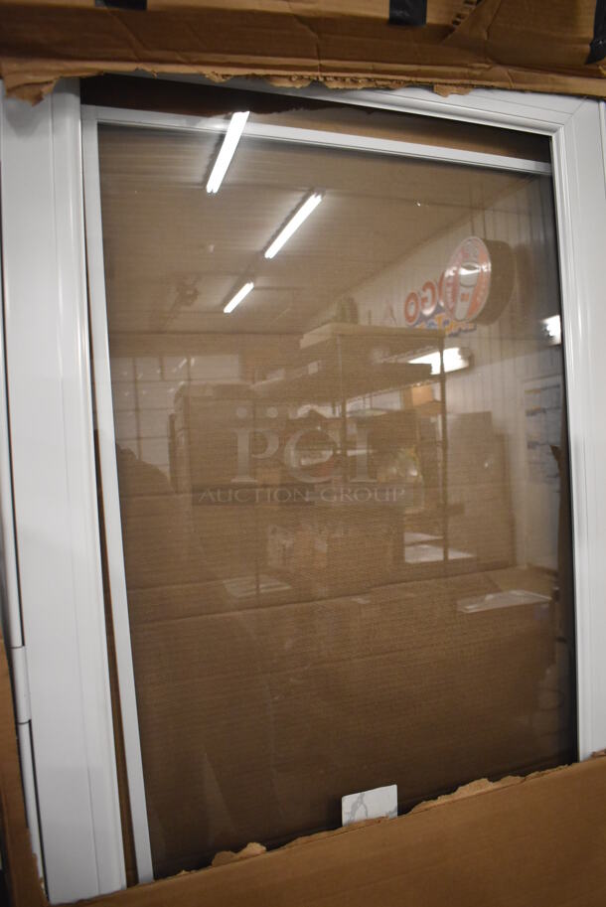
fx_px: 681
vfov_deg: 67.3
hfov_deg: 48.0
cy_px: 454
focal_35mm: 27
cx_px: 303
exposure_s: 1/125
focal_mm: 18
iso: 2800
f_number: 3.5
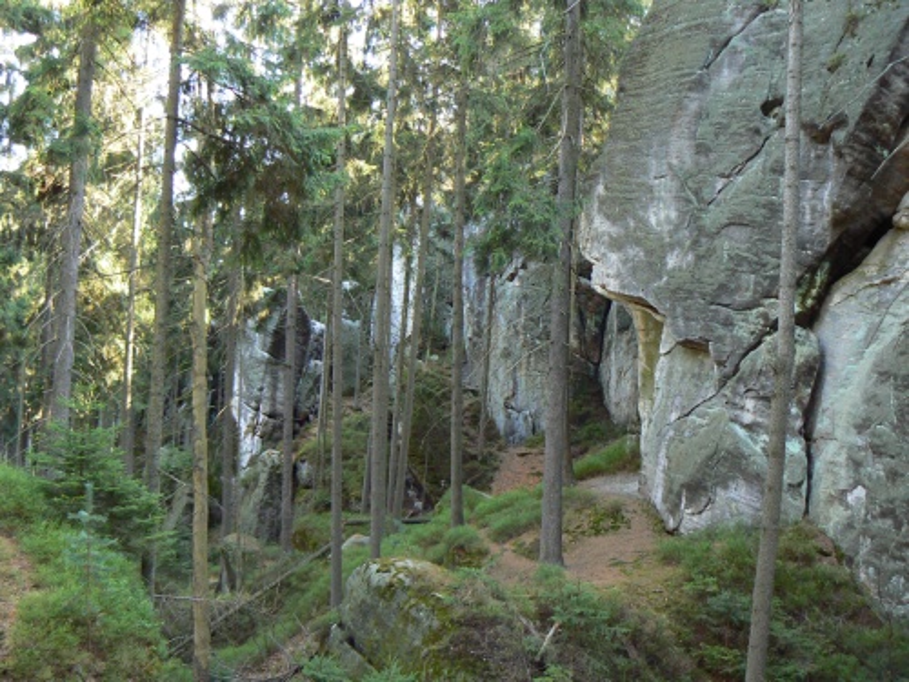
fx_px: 945
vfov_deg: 39.7
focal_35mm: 36
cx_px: 454
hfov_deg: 51.4
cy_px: 341
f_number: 2.8
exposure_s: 1/30
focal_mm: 6
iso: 160
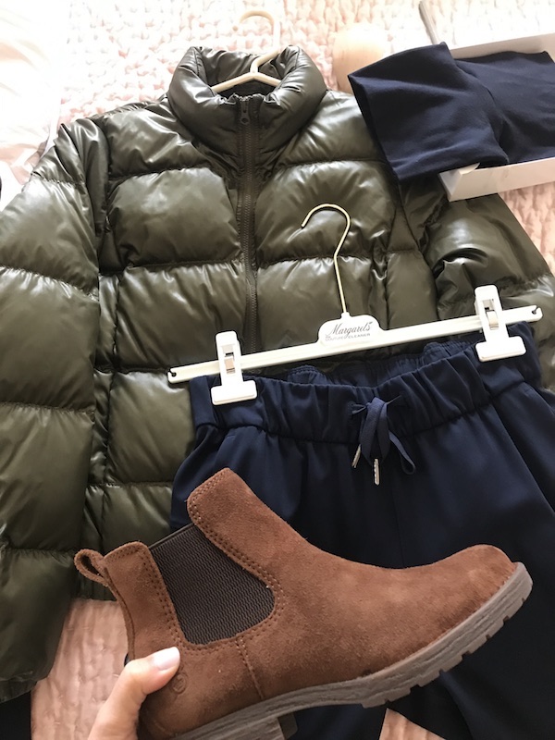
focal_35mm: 28
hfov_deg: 49.7
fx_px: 599
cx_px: 278
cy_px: 370
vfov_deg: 63.4
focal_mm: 3.99
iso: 80
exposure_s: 1/15
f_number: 1.8
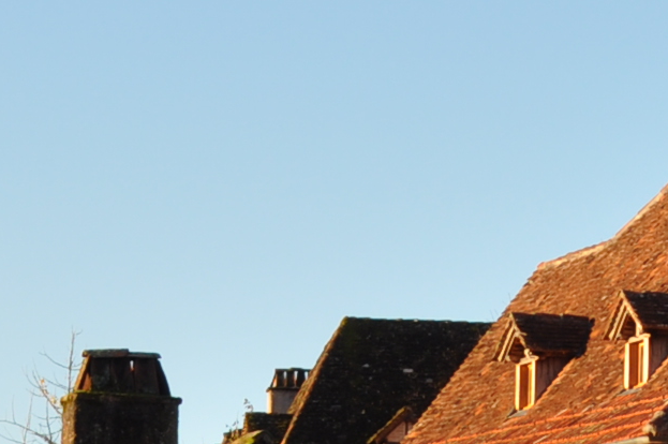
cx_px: 827
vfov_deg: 6.1
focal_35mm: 225
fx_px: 4163
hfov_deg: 9.0
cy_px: 287
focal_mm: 29
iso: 200
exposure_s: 1/125
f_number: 8
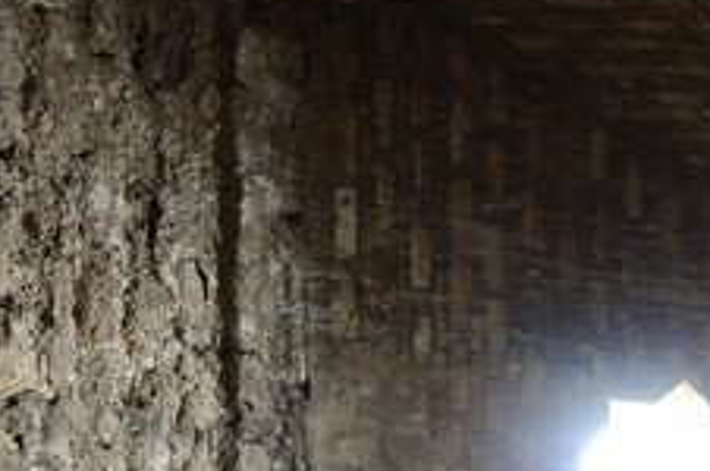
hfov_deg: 10.9
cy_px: 694
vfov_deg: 13.1
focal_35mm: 99
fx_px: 1950
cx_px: 2231
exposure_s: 4
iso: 400
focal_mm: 14
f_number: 9
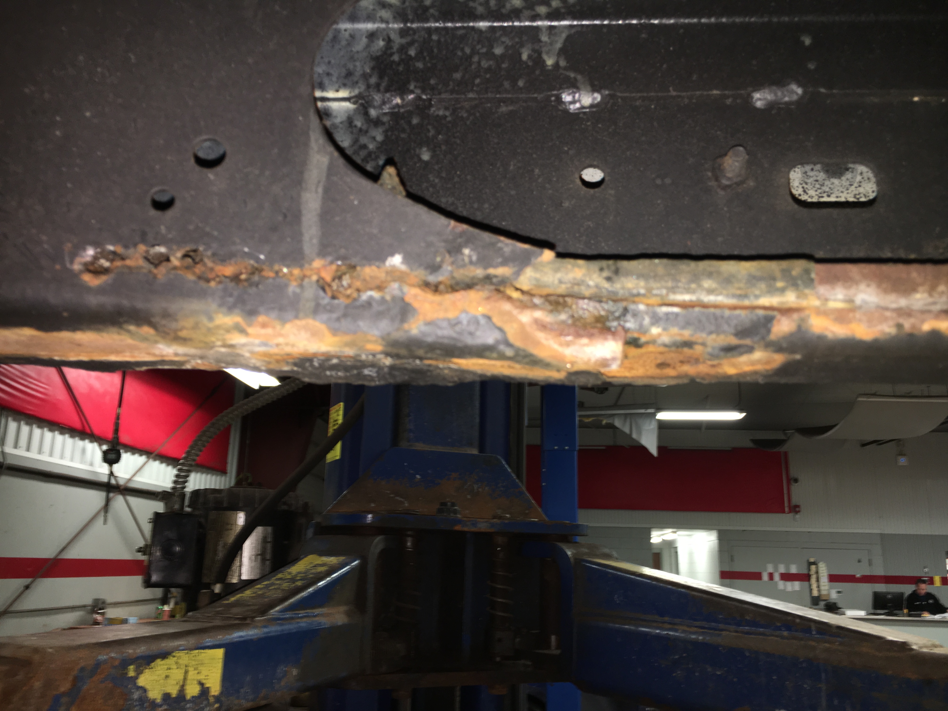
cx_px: 474
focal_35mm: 29
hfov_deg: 61.7
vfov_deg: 48.2
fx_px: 794
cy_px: 356
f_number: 2.2
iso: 25
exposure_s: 1/16
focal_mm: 4.15
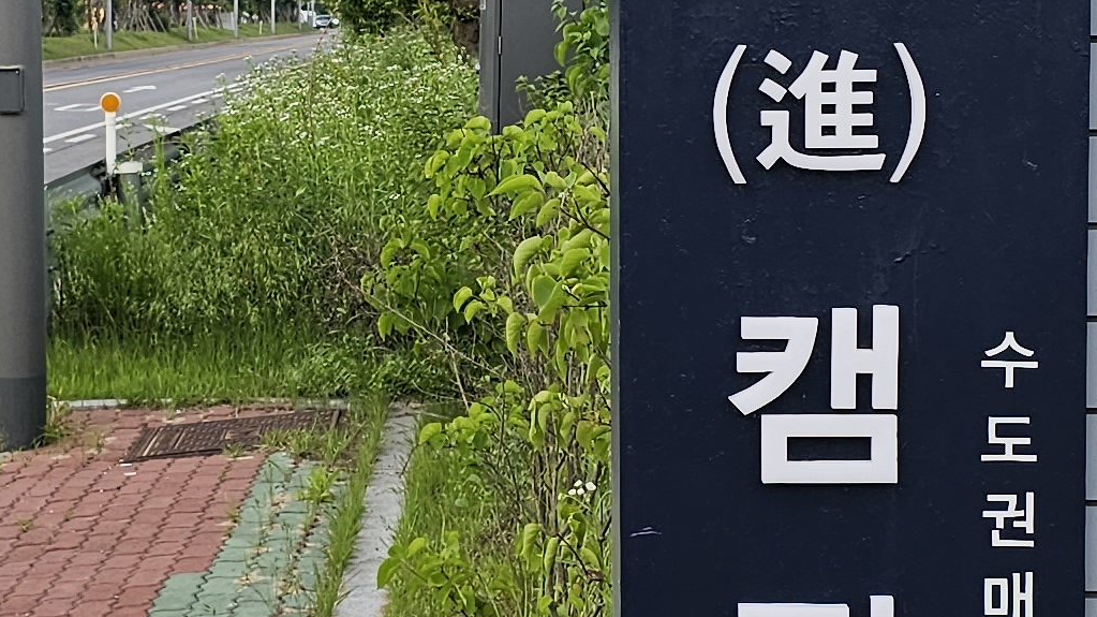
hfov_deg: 21.7
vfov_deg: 12.3
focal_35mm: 98
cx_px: 355
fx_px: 2850
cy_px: 210
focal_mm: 6.3
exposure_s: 1/180
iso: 25
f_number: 1.7
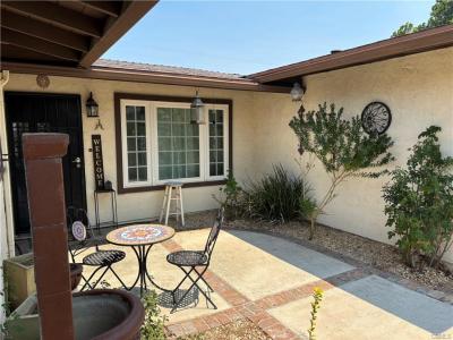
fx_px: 340
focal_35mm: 26
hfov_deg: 67.3
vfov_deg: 53.1
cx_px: 226
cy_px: 170
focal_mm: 5.96
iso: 50
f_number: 1.6
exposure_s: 1/2288
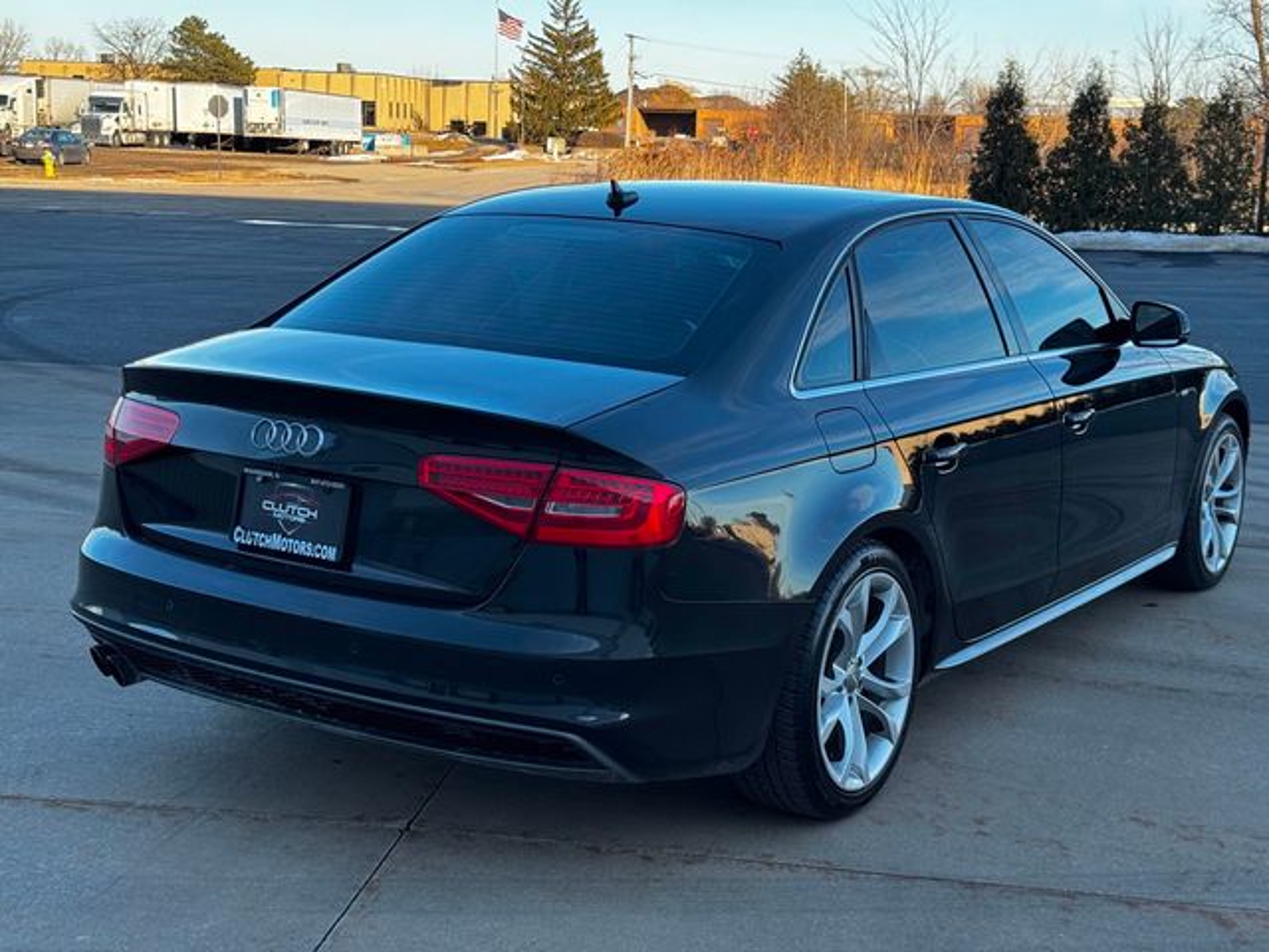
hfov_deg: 39.7
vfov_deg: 30.3
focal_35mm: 48
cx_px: 634
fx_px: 1760
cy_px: 476
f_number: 1.78
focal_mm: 6.76
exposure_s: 1/664
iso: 64
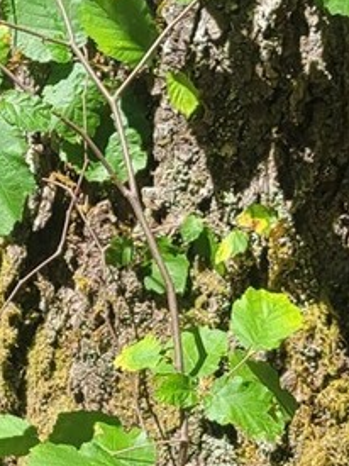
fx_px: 1830
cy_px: 559
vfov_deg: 14.1
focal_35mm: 136
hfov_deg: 10.9
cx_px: 235
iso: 40
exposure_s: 1/1123
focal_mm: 5.4
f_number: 1.8
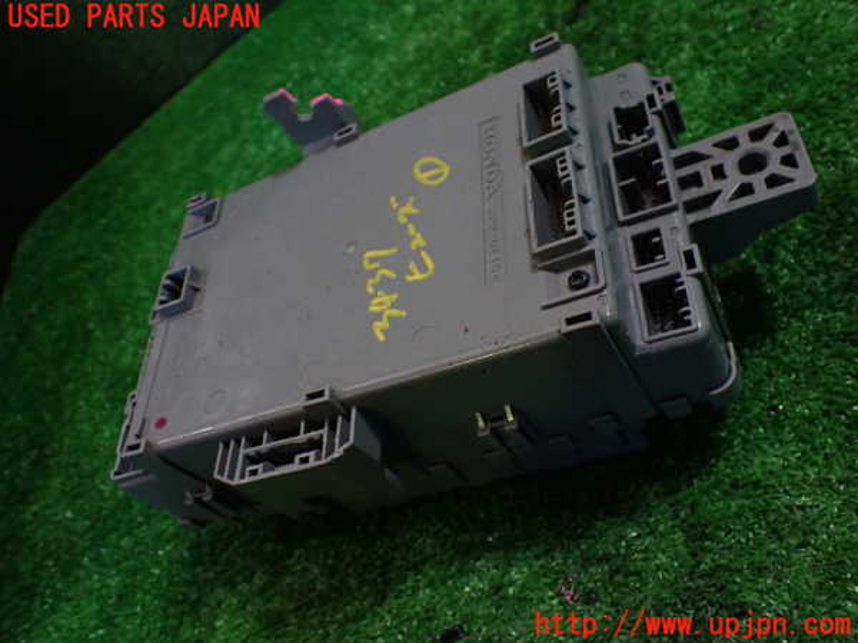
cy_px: 322
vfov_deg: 46.8
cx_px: 429
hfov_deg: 60.0
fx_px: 744
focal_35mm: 30
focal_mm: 5.4
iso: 400
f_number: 2.3
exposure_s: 1/125
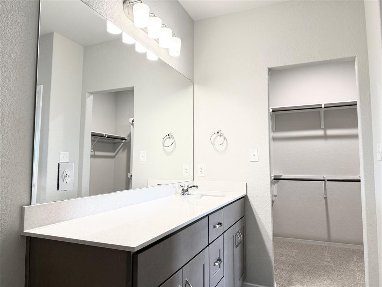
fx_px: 265
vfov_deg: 56.8
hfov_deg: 71.6
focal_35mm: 24
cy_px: 144
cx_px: 191
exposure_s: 1/120
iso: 160
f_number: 1.78
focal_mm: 6.76
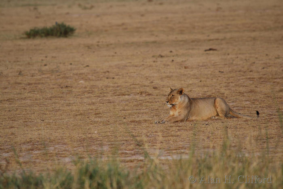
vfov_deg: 2.3
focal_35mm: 600
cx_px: 142
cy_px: 94
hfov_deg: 3.4
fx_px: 4720
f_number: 5.6
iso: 110
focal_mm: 400
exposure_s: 1/100
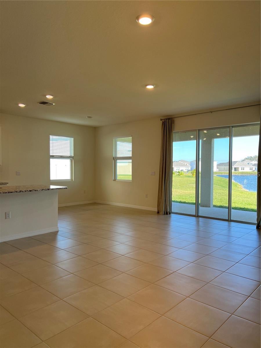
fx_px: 261
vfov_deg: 67.3
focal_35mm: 26
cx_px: 130
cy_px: 174
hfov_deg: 53.1
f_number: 1.5
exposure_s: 1/190
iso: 40
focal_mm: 5.7
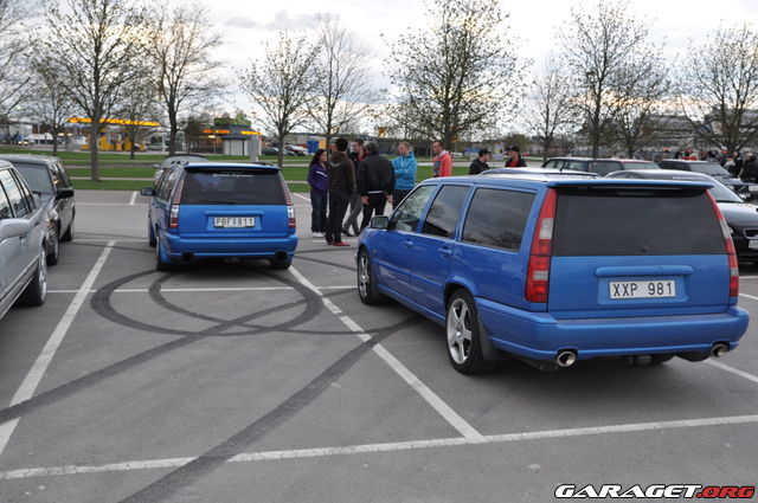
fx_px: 757
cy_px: 252
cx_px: 379
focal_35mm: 36
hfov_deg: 53.2
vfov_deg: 36.8
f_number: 5
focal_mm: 24
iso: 400
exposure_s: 1/100
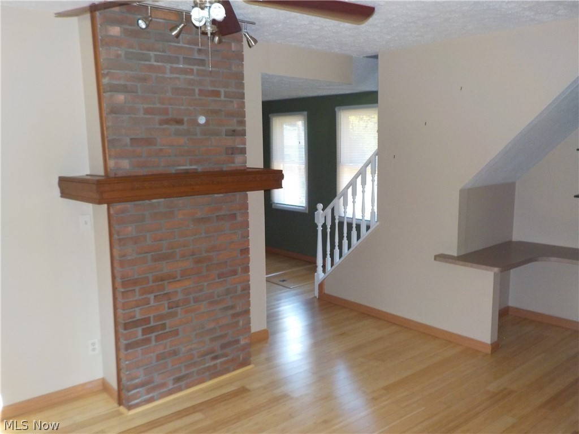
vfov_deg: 46.8
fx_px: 502
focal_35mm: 30
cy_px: 217
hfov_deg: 60.0
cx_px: 290
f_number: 3.3
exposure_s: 1/30
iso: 280
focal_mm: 4.1
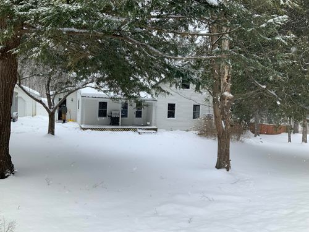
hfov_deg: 61.7
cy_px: 116
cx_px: 154
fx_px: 259
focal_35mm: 29
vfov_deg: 48.2
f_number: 1.8
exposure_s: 1/478
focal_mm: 3
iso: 16
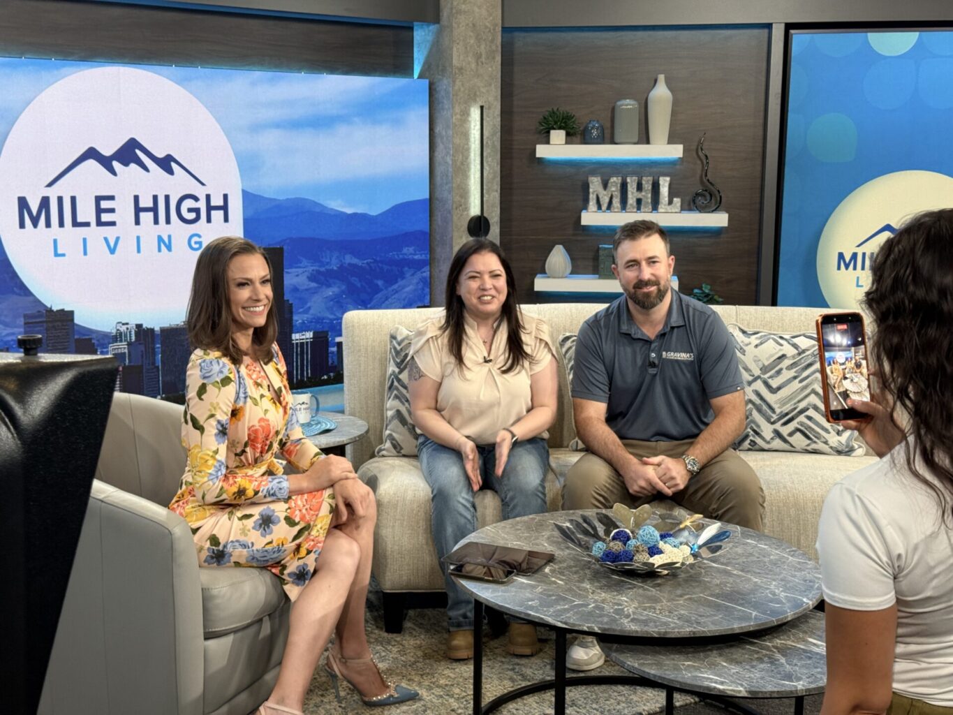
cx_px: 476
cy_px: 358
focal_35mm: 48
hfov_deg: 39.7
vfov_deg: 30.3
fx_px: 1322
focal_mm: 6.76
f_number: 1.78
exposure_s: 1/71
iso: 80
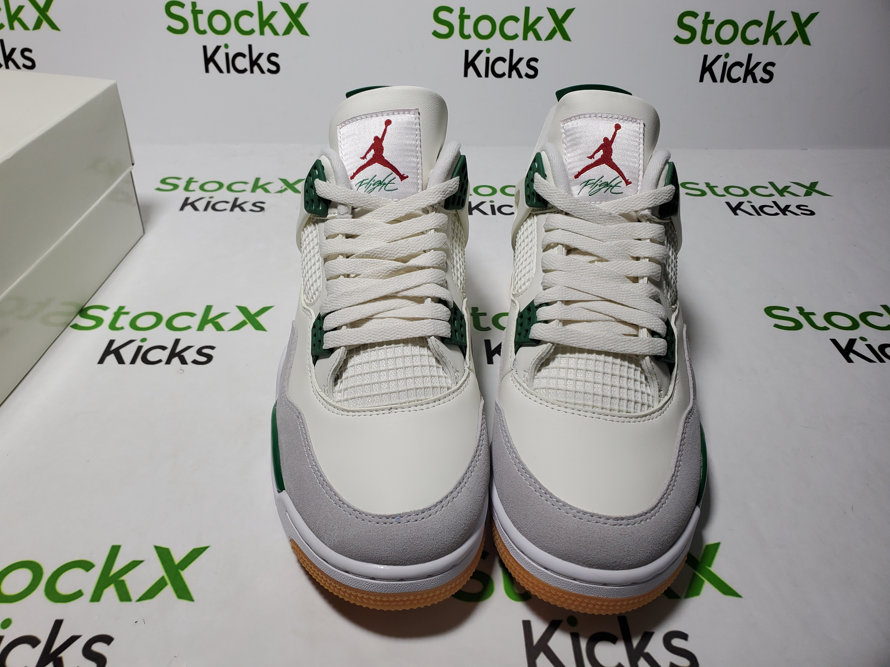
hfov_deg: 67.3
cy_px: 334
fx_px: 668
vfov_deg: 53.1
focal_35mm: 26
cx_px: 445
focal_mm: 4.3
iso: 50
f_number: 2.4
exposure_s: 1/299
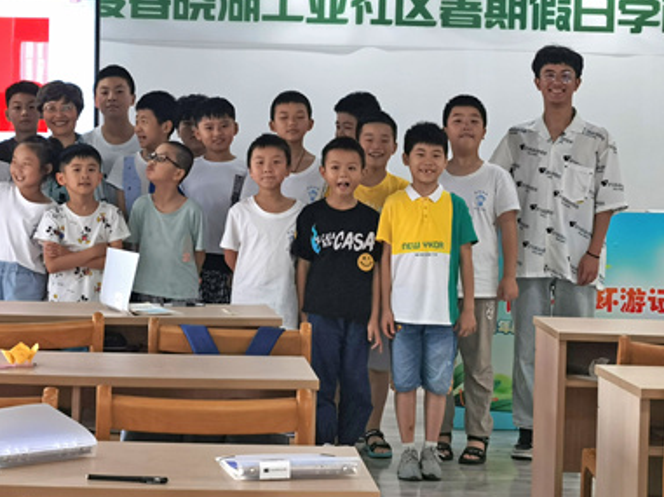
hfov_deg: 21.0
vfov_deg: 15.8
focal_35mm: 93
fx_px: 1782
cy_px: 129
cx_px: 197
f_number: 1.6
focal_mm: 5.56
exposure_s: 1/100
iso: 80
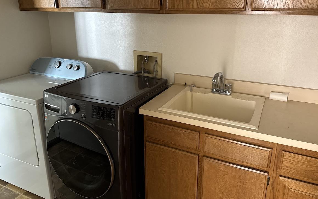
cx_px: 167
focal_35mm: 28
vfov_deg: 44.3
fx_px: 243
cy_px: 78
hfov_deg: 66.4
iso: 500
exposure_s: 1/60
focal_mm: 6.76
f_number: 1.78
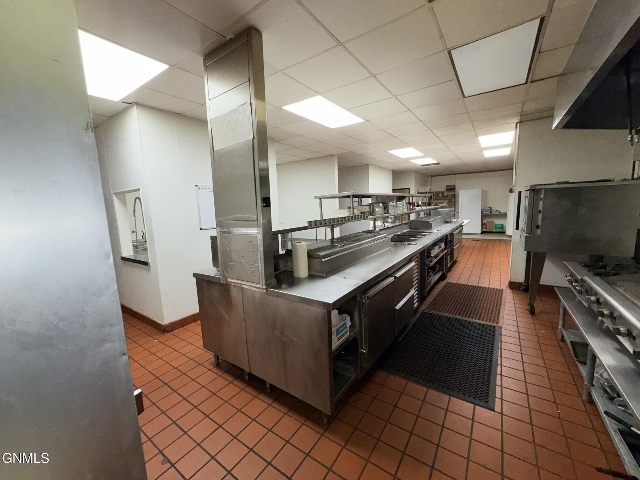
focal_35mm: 14
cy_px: 240
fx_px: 259
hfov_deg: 102.1
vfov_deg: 85.7
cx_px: 320
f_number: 2.2
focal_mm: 2.22
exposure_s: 1/120
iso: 125
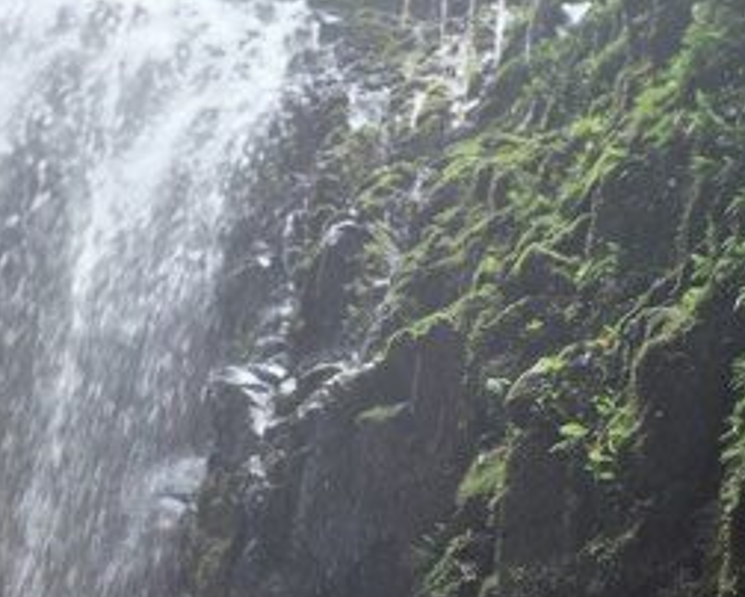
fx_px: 1258
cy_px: 822
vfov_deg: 23.0
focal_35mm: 57
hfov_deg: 32.9
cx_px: 316
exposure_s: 1/60
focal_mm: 5.4
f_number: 1.8
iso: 800
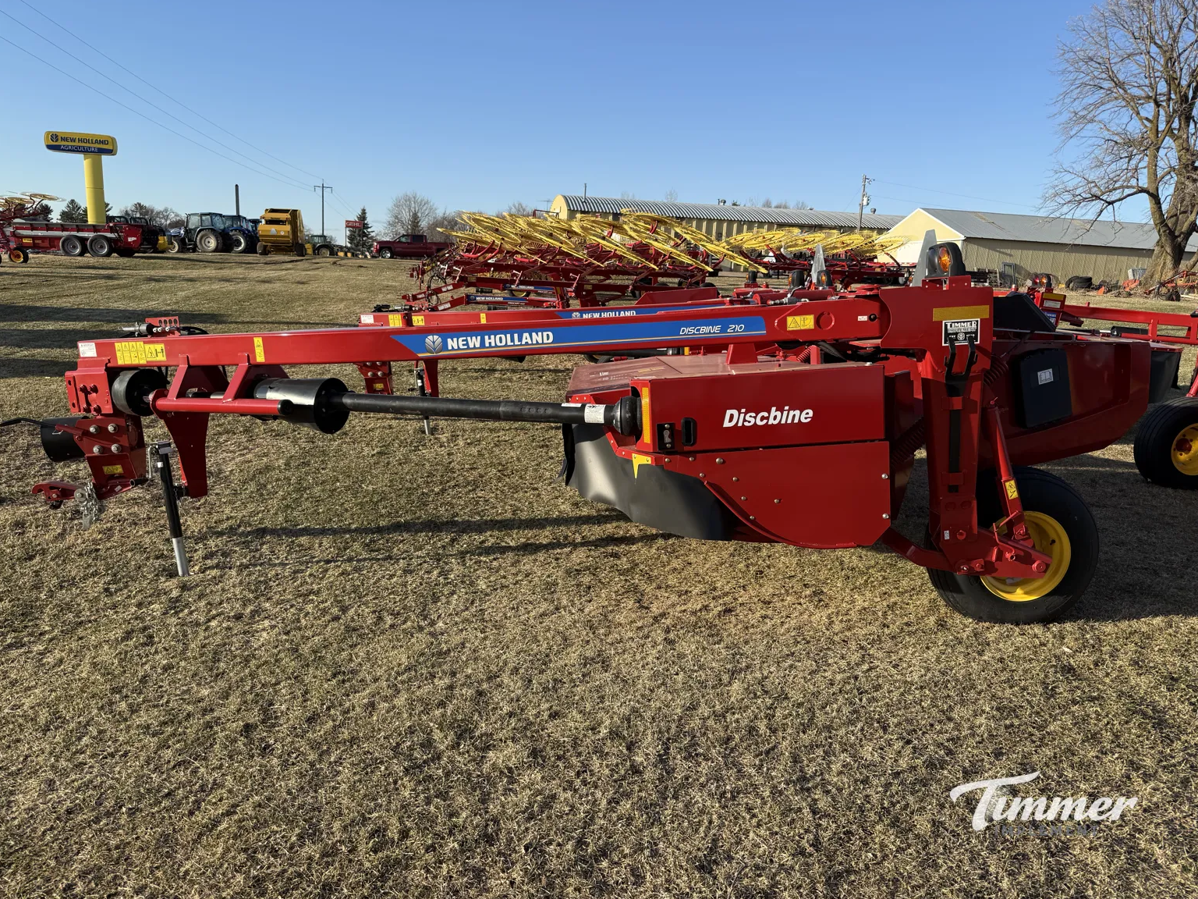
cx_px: 609
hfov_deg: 69.4
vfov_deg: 54.9
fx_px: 865
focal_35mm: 25
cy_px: 464
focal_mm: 6.76
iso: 80
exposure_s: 1/2169
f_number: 1.78
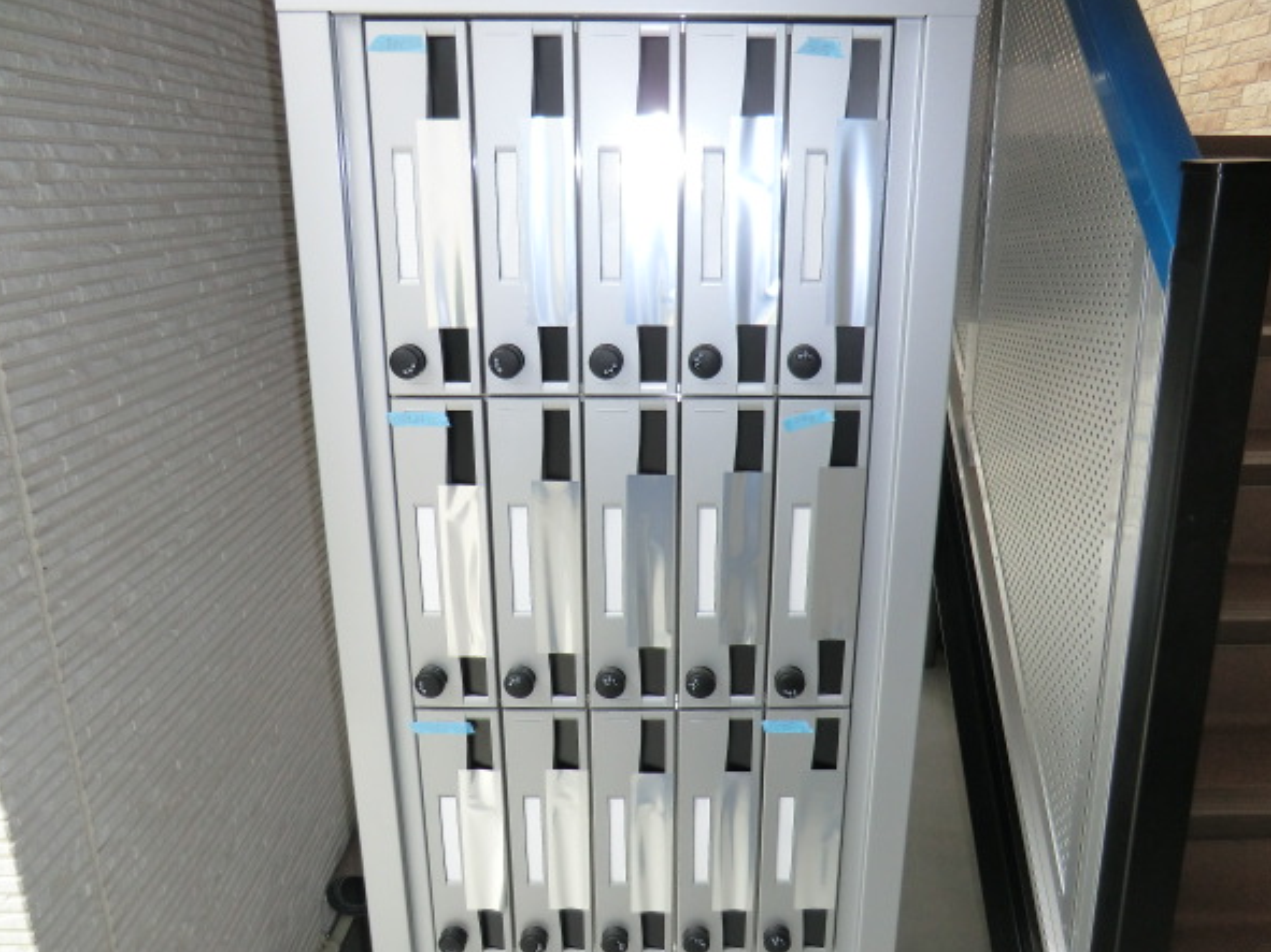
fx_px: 954
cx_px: 660
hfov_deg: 67.3
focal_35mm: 26
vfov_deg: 53.0
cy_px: 475
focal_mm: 4.3
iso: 125
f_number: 3.2
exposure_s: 1/60
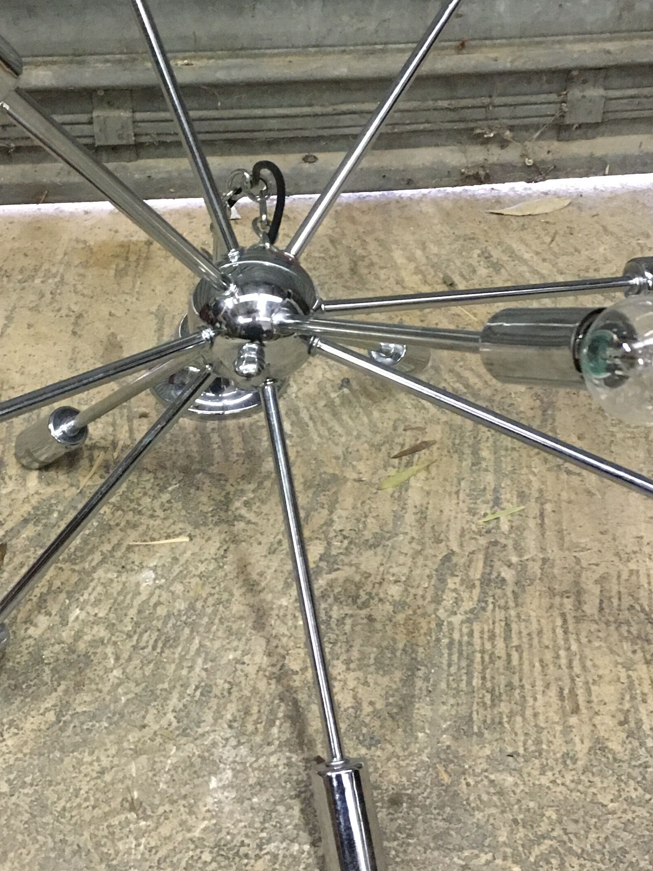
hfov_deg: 26.5
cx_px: 264
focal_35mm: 55
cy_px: 308
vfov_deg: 34.7
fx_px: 1384
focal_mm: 4.15
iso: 250
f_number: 2.2
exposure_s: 1/17
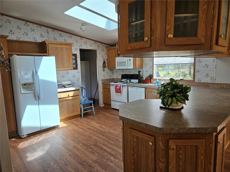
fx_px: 153
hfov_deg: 73.9
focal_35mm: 23
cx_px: 115
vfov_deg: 58.9
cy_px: 86
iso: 50
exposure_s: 1/207
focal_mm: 5.4
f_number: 1.8
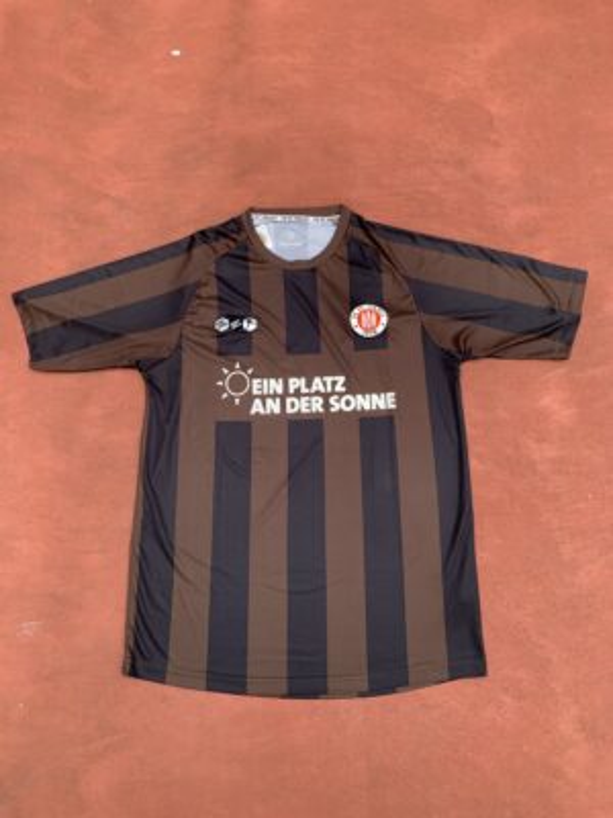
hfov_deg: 53.1
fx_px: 614
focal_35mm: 26
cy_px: 409
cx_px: 306
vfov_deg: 67.3
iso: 25
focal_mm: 4.25
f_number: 1.8
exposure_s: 1/306
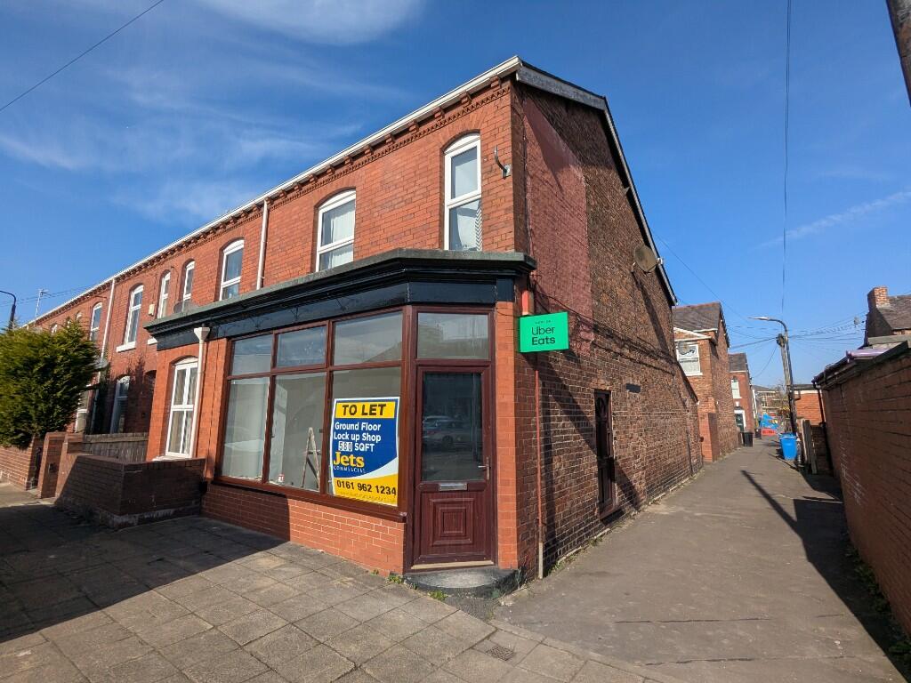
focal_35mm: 16
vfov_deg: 78.1
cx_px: 456
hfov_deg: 94.5
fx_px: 421
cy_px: 342
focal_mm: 2.35
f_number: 2.2
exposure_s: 1/2066
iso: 45
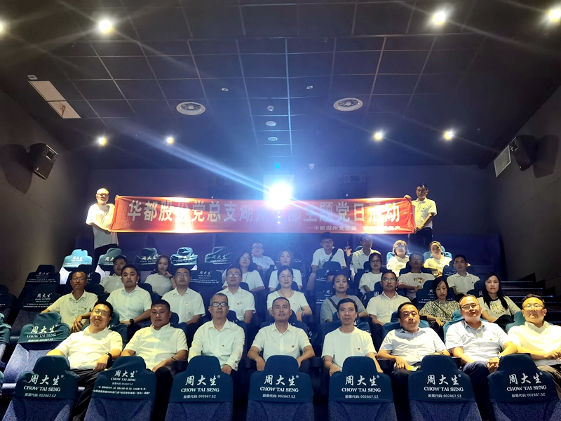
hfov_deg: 52.6
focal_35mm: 35
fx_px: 567
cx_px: 280
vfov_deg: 40.7
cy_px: 210
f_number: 1.9
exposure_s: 1/25
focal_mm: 6.71
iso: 500
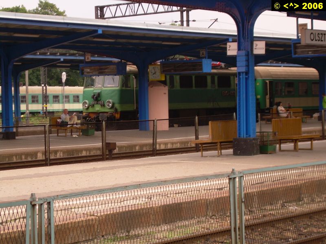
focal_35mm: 110
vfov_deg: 13.5
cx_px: 163
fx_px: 1036
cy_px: 122
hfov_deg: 17.9
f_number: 4.9
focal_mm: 18.9
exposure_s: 1/60
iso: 50
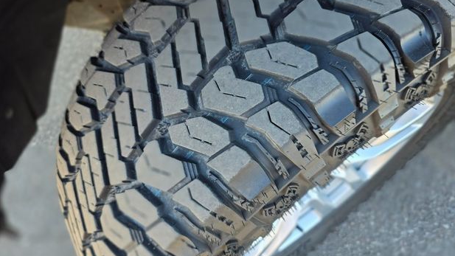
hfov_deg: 71.9
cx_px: 223
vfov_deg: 44.3
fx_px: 314
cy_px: 116
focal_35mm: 26
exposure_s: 1/180
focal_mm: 6.3
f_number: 1.7
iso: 80
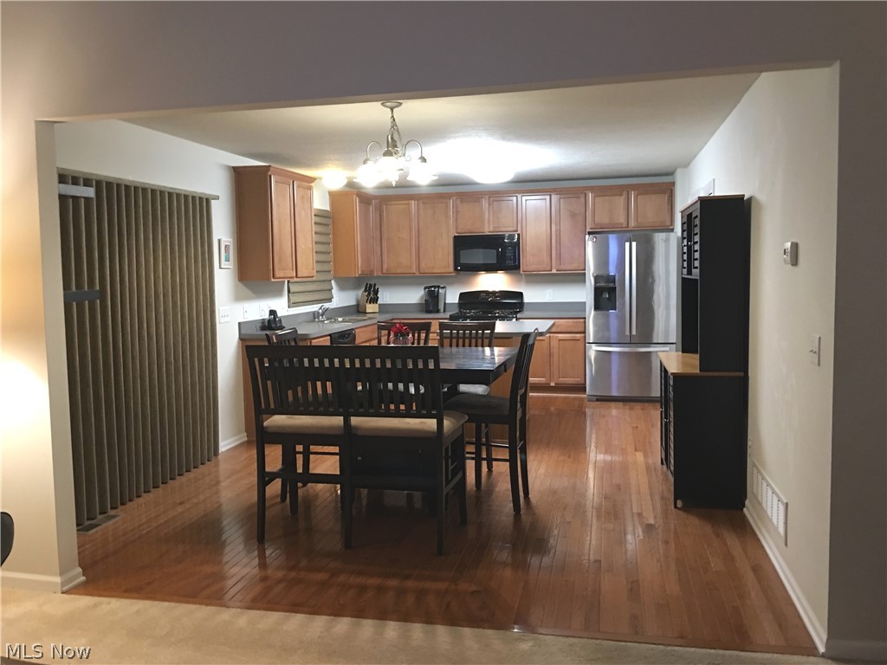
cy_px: 332
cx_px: 444
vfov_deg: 48.2
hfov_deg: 61.7
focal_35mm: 29
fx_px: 743
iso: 50
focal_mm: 4.15
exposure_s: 1/4
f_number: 2.2
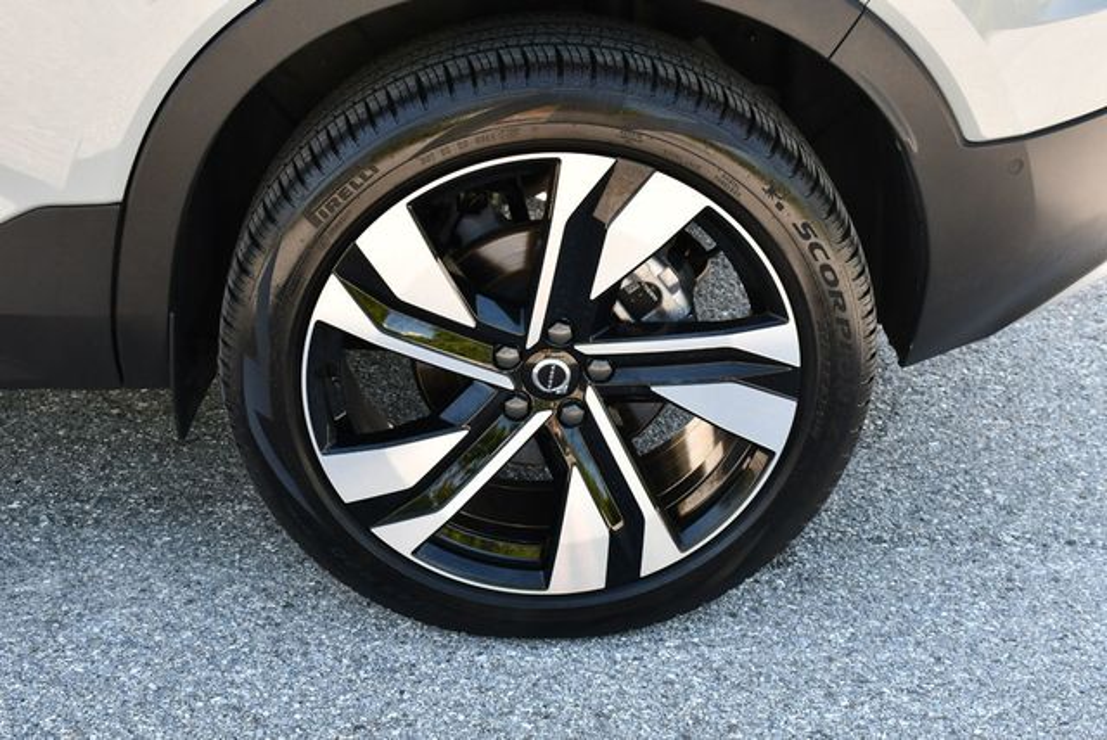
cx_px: 554
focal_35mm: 54
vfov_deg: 25.1
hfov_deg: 36.8
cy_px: 370
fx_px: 1662
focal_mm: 27
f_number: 5
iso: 400
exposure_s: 1/250
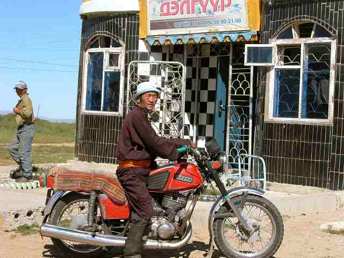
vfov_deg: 16.8
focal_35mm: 88
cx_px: 172
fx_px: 875
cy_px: 129
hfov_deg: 22.3
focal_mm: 22.3
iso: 200
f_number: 5.6
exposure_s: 1/1000
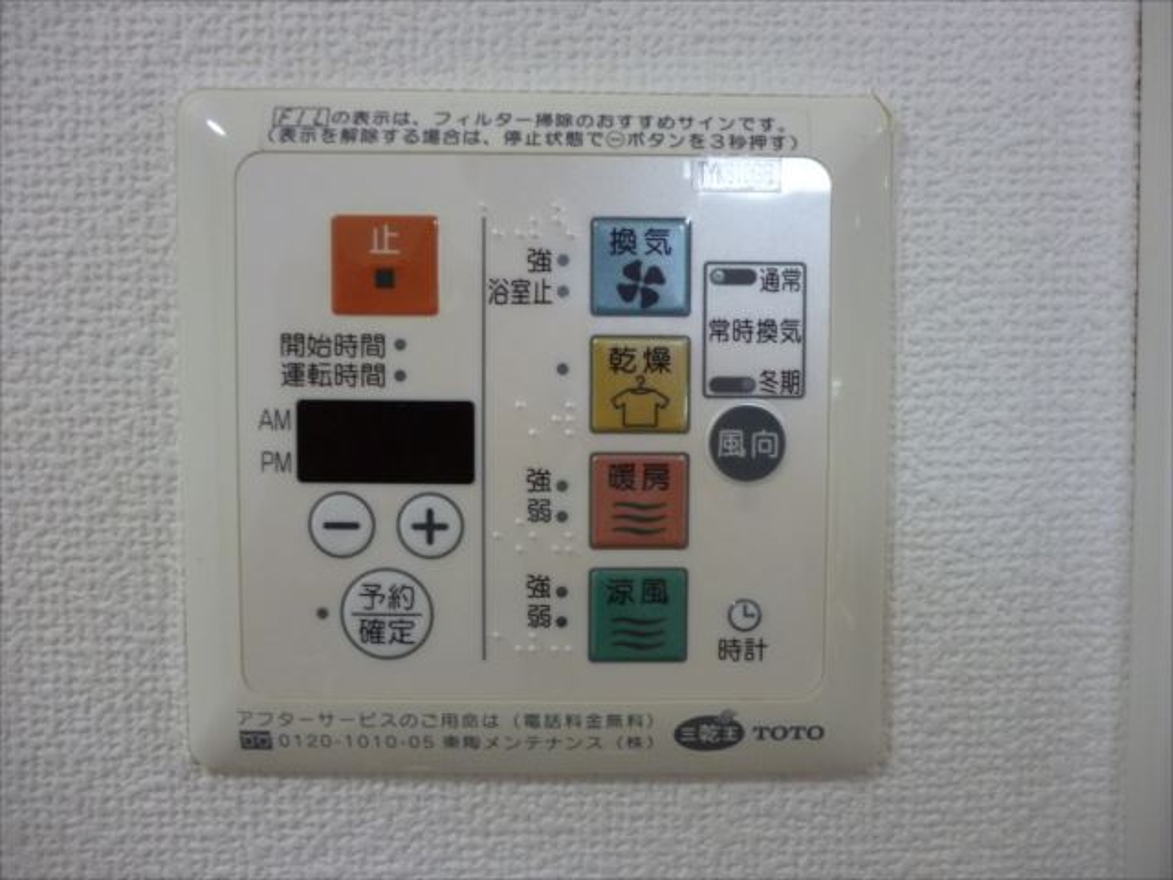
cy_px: 440
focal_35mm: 28
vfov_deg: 49.7
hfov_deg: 63.4
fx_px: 949
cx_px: 586
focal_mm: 5
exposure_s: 1/30
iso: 400
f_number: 3.1
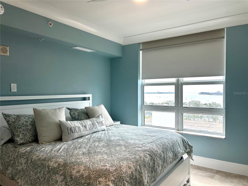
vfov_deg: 53.1
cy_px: 93
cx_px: 124
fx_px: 186
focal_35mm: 26
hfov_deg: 67.3
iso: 50
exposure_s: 1/607
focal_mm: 5.7
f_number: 1.5
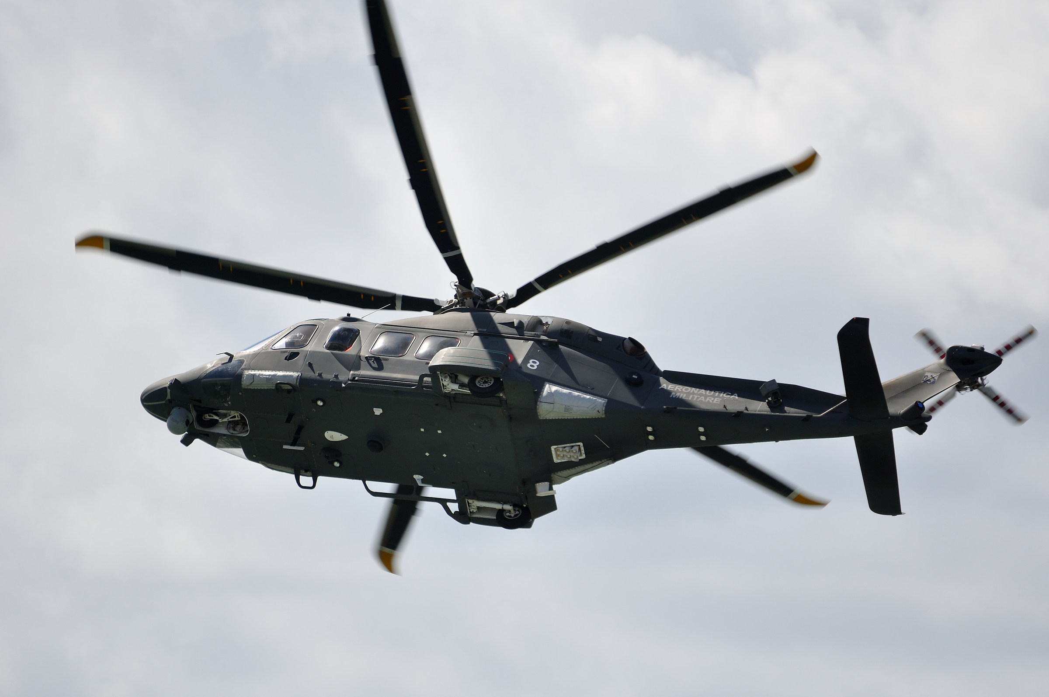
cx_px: 524
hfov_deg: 4.6
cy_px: 348
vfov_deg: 3.0
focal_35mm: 450
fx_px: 13096
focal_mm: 300
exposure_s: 1/1000
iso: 200
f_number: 5.6
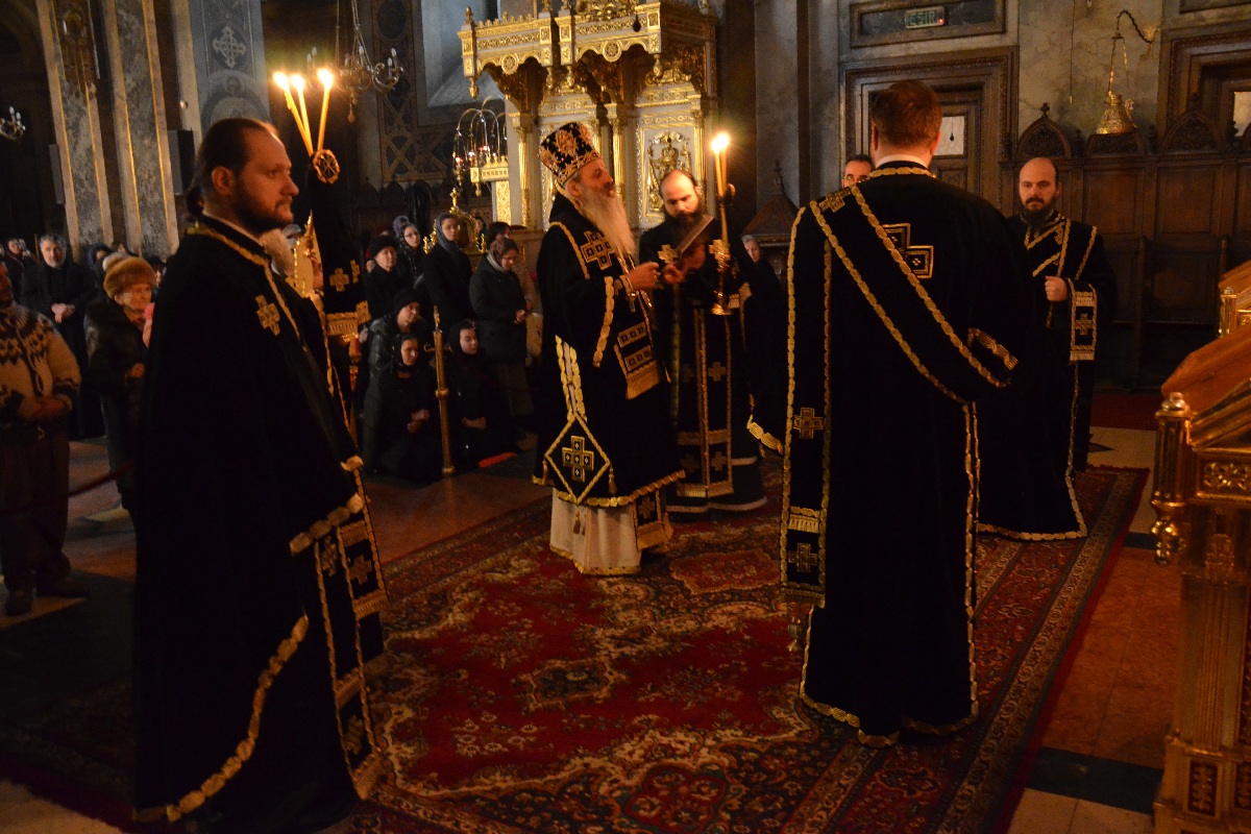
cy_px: 417
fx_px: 1095
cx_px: 626
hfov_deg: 59.5
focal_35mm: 32
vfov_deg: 41.7
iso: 3200
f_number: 3.8
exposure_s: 1/4
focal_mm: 21
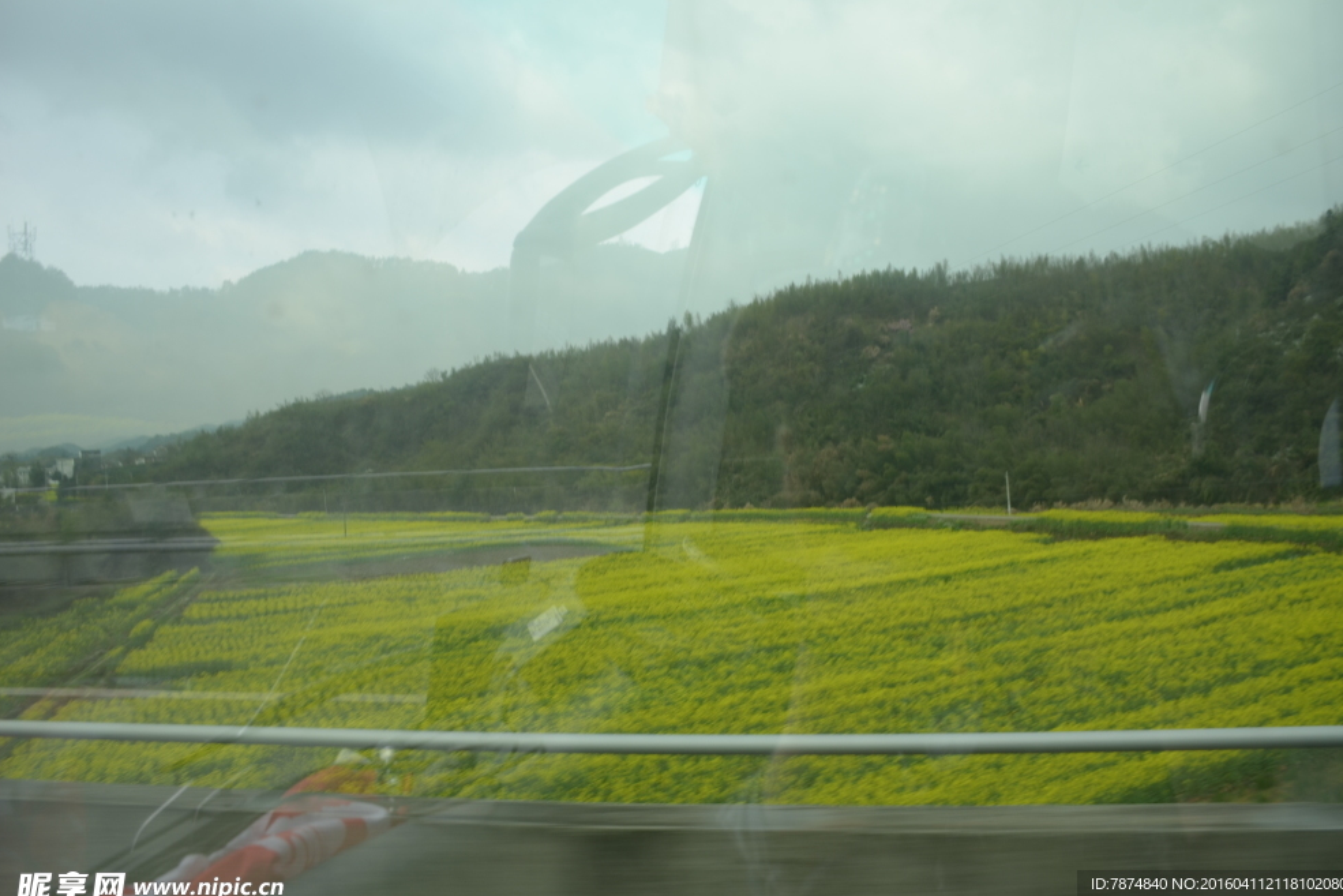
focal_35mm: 28
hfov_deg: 65.4
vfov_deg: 46.4
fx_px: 1045
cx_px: 694
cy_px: 449
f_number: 4.8
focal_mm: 18
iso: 160
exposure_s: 1/90
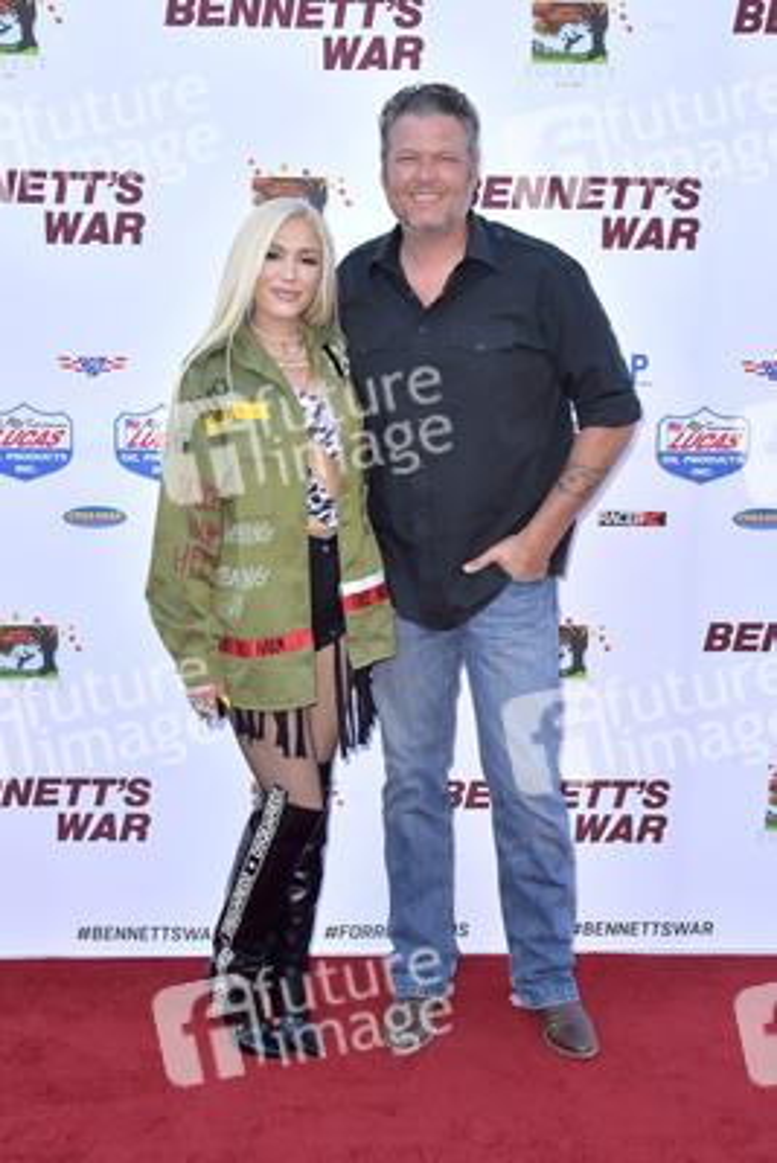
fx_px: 1229
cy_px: 582
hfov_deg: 35.1
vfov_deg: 50.7
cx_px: 388
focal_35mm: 38
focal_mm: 38
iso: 250
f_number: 7.1
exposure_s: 1/250
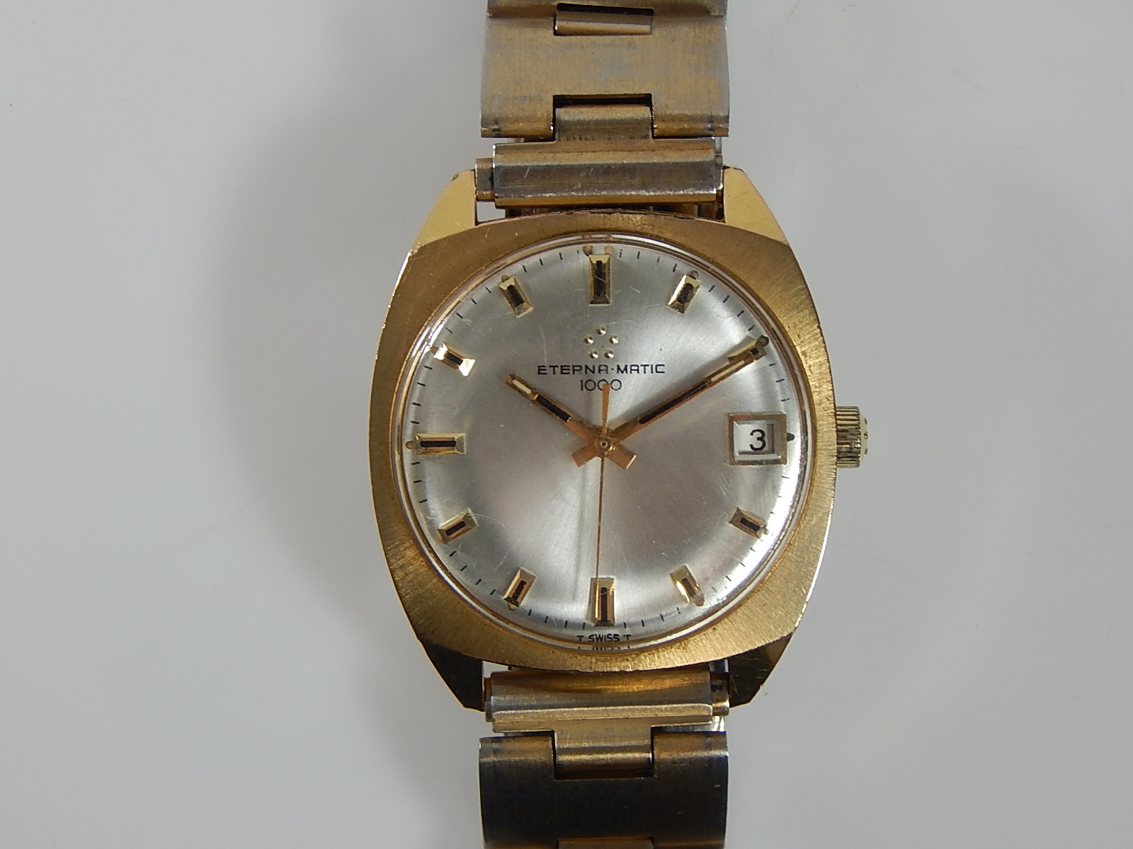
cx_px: 566
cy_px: 424
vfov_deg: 9.3
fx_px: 5237
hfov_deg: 12.3
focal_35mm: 160
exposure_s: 1/30
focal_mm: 28.7
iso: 125
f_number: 5.1
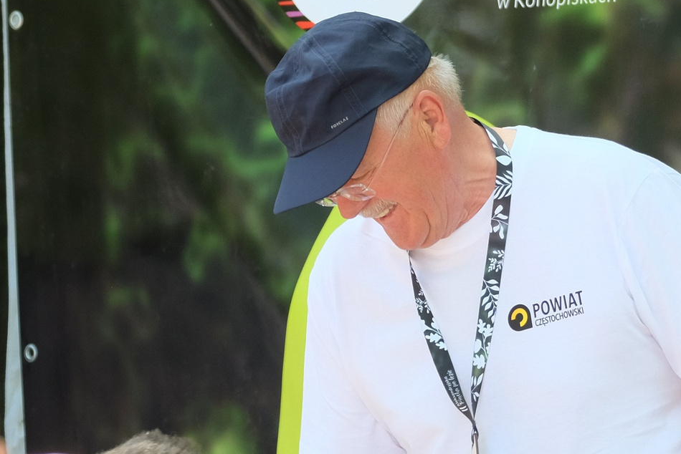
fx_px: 7644
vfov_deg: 3.4
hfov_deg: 5.1
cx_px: 596
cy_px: 418
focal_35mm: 404
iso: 400
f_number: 4.5
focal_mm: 100
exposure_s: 1/105
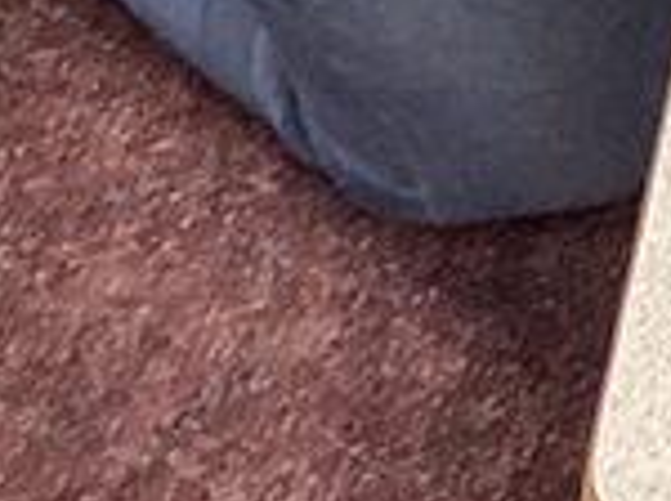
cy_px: -1194
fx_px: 4103
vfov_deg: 6.2
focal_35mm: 212
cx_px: 2067
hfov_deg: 7.9
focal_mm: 3.3
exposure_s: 1/50
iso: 160
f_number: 2.4
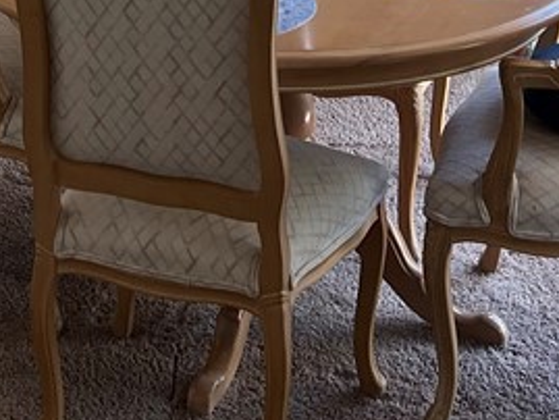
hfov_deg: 19.6
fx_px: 1599
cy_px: -349
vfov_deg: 13.4
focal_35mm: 99
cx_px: 116
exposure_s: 1/121
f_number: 1.5
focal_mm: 5.7
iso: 100
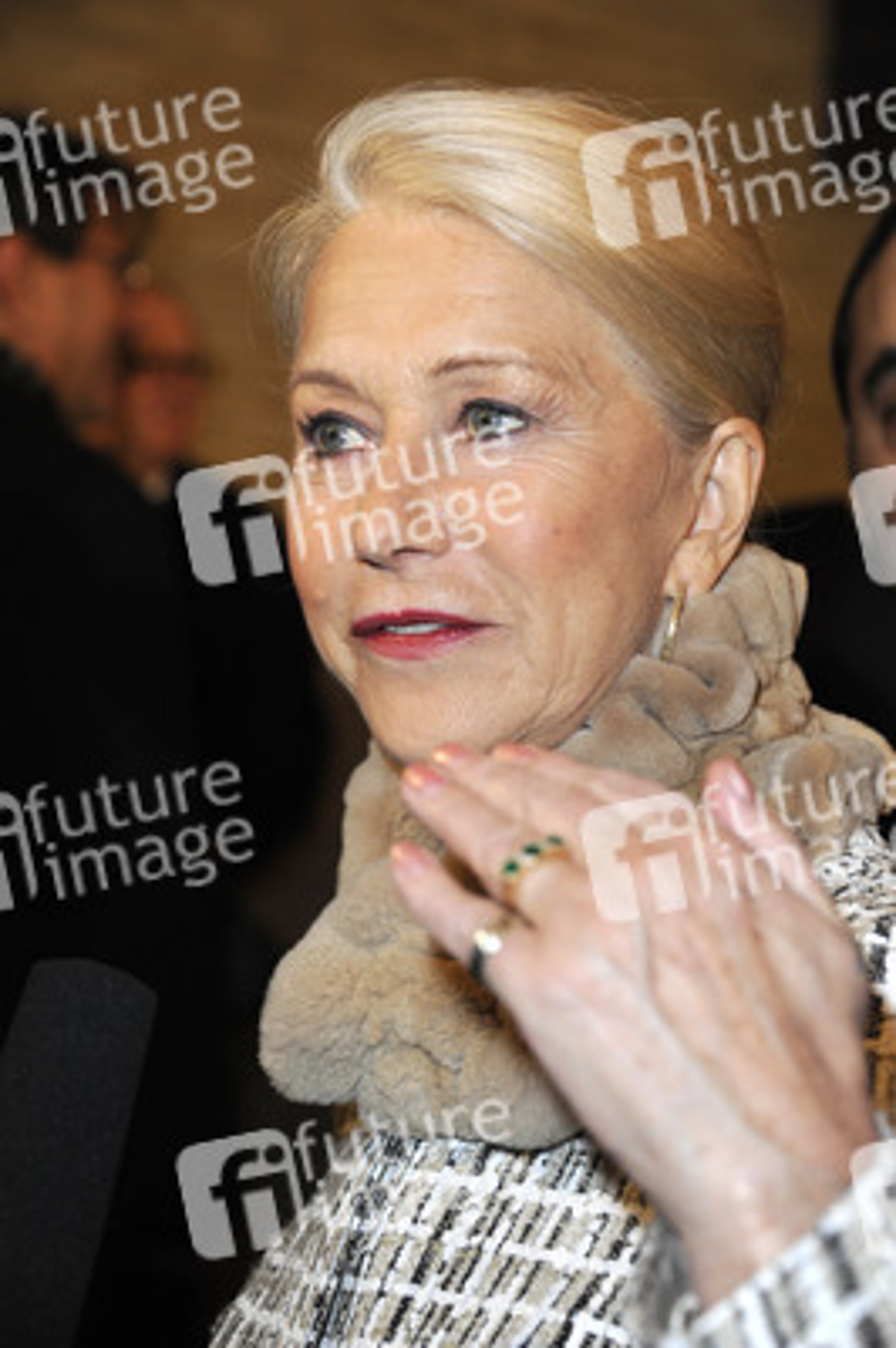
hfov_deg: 15.2
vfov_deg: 22.6
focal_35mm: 90
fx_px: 3366
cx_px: 448
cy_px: 674
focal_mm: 90
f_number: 5.6
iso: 1250
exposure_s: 1/160
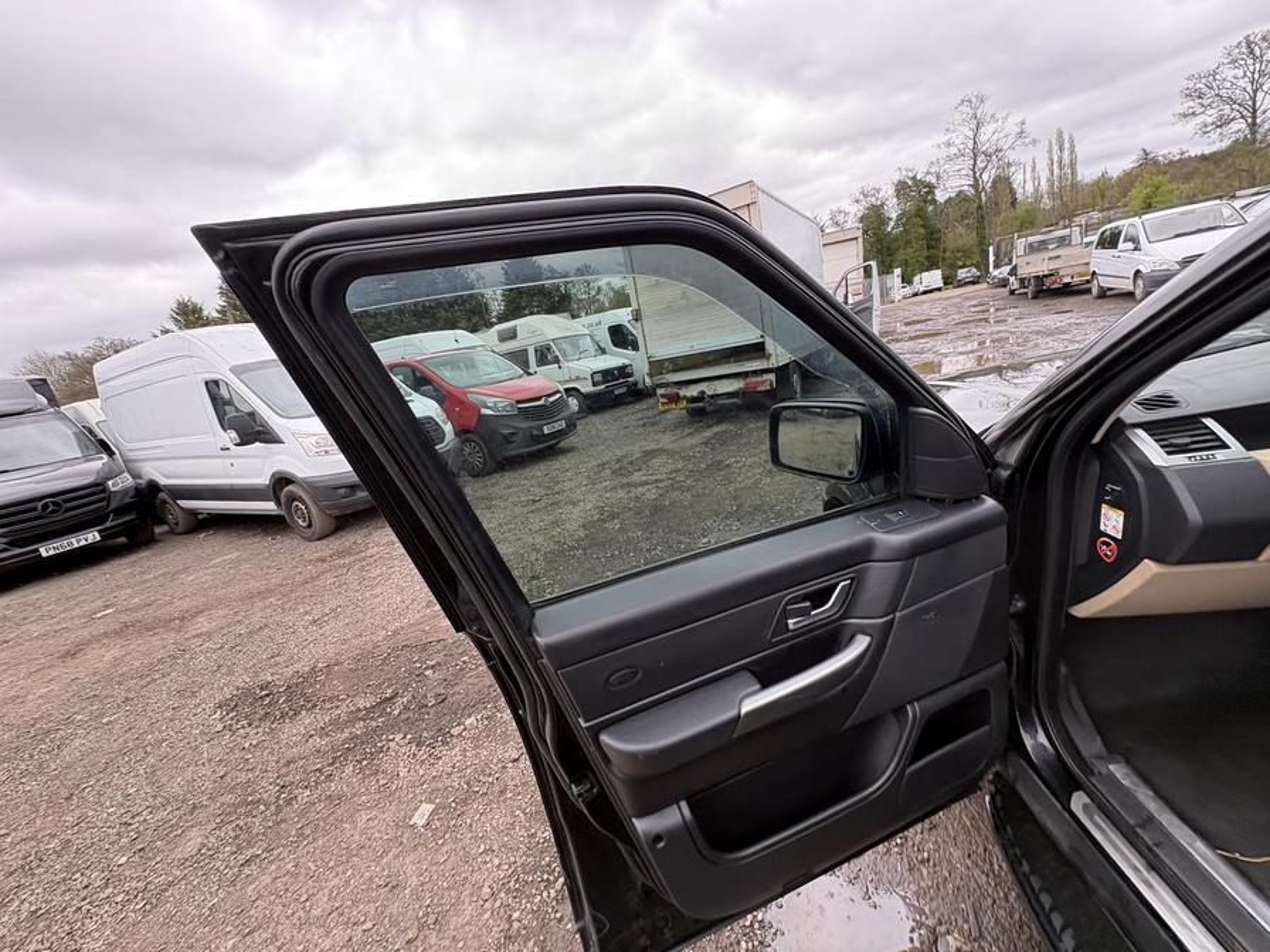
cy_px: 476
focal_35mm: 14
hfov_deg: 102.1
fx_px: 514
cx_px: 635
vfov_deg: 85.7
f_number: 2.2
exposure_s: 1/99
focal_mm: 2.22
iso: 64
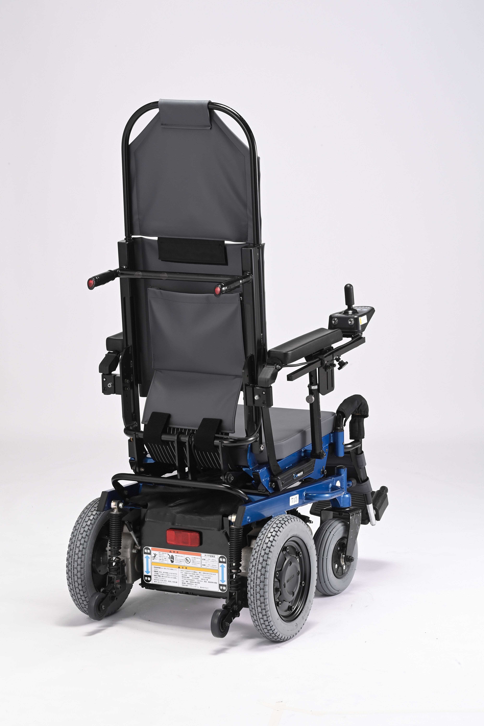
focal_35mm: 105
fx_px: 2117
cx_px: 242
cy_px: 363
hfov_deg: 13.0
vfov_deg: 19.5
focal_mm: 105
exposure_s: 1/125
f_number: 16
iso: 250
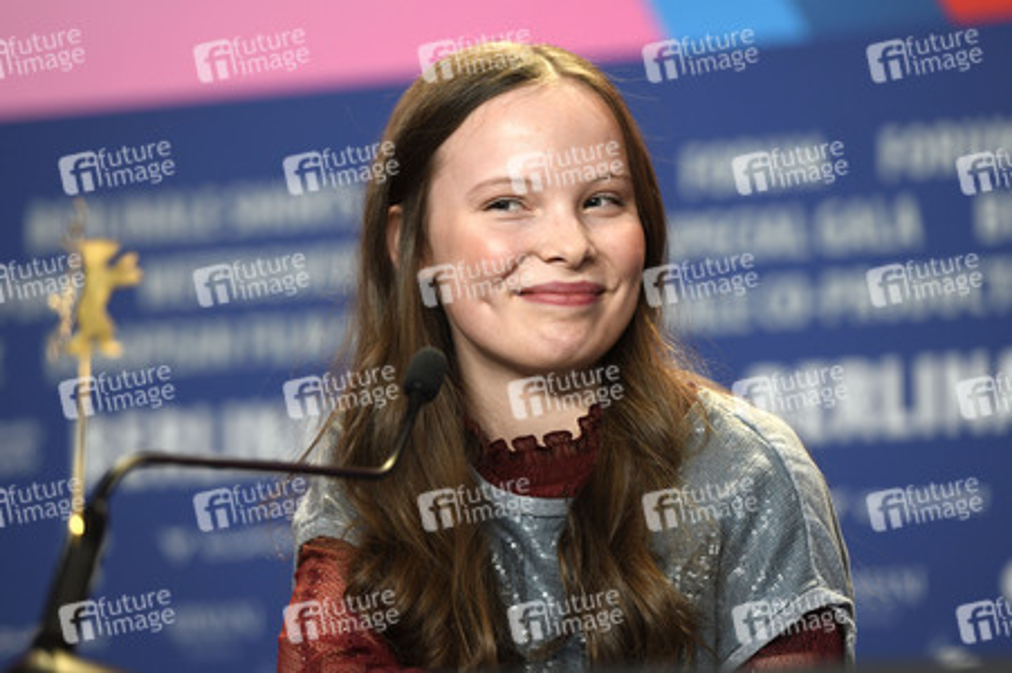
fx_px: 5056
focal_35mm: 180
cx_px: 506
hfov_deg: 11.4
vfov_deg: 7.6
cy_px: 336
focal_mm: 180
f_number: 3.5
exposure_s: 1/200
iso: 1250
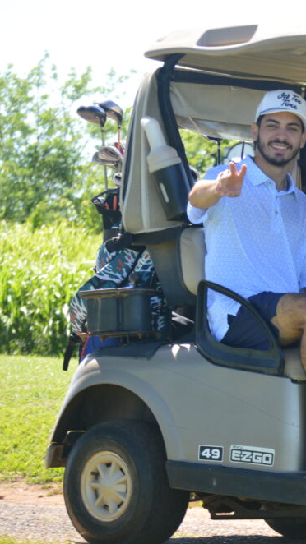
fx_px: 2454
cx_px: 346
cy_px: 273
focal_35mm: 170
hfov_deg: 7.1
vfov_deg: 12.7
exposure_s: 1/500
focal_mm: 70
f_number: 4.2
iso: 560
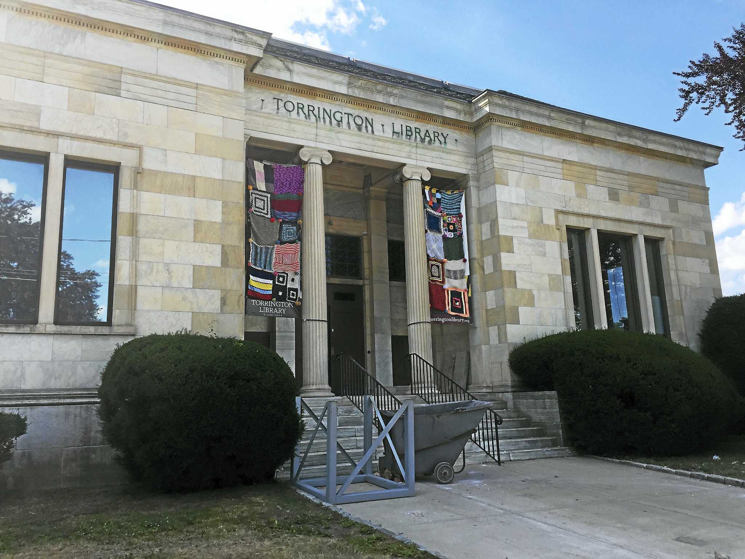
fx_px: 624
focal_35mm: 29
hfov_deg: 61.7
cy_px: 280
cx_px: 372
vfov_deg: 48.2
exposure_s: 1/1014
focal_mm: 4.15
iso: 32
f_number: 2.2
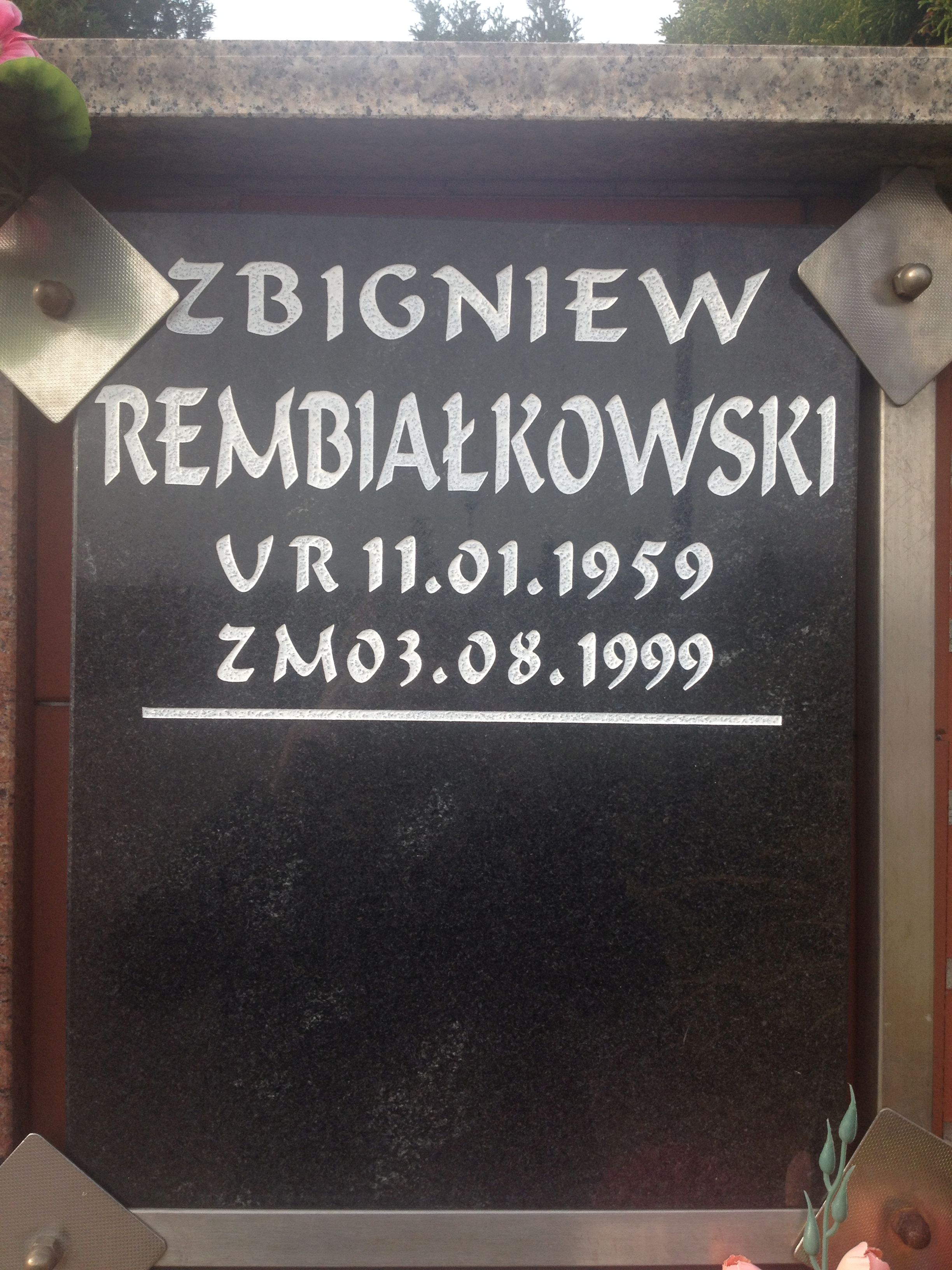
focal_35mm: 35
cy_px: 635
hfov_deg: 40.7
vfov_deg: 52.6
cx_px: 476
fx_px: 1283
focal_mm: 4.28
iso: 50
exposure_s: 1/373
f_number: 2.4
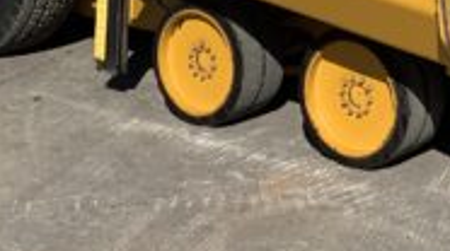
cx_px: 324
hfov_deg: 19.5
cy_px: -263
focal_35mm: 109
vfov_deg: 10.2
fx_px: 1299
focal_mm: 3
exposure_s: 1/2320
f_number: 1.8
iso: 20
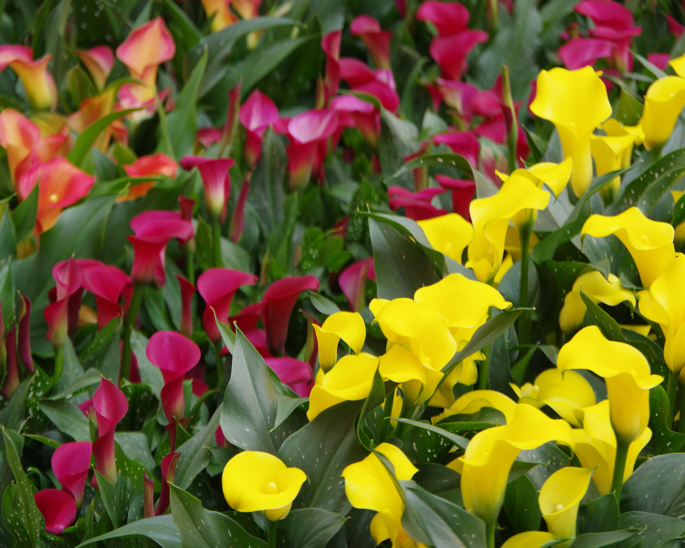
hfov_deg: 8.4
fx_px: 4643
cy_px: 275
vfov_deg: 6.8
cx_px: 369
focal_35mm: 229
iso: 400
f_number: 5.6
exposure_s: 1/200
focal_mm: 135
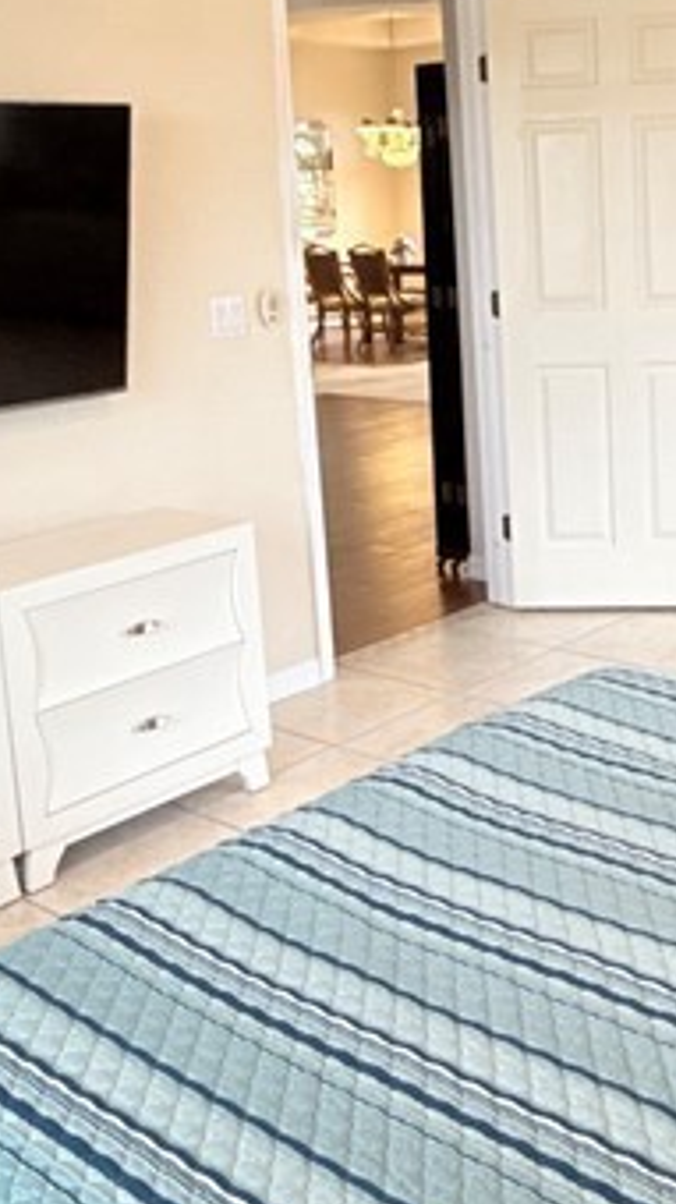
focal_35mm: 46
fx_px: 1467
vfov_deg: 43.9
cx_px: 577
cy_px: 397
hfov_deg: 25.3
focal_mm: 2.22
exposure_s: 1/120
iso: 500
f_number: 2.2
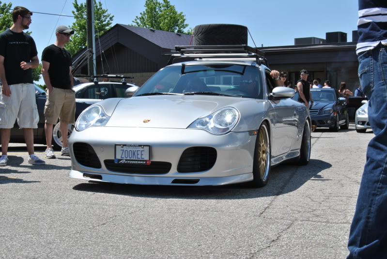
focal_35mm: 60
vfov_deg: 22.7
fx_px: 646
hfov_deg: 33.4
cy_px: 130
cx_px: 194
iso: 100
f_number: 18
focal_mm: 40
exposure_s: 1/80
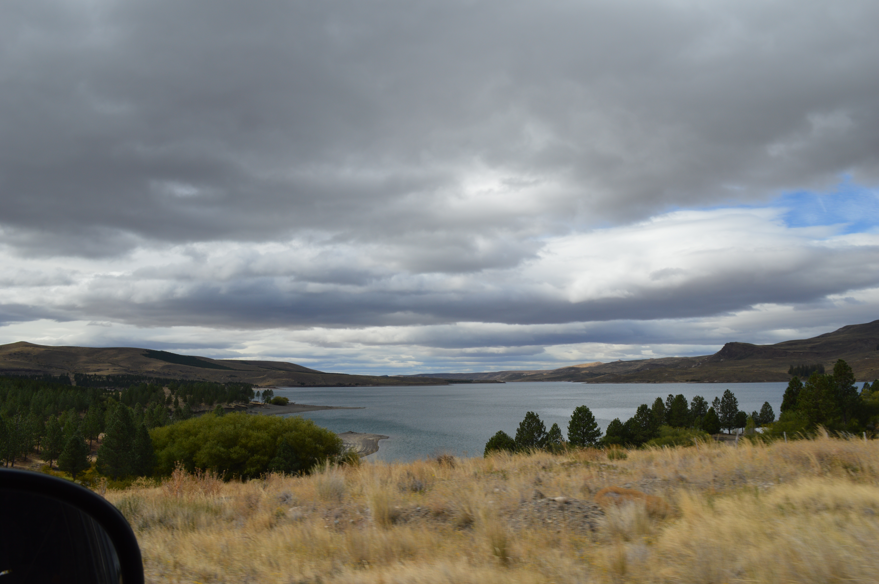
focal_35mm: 27
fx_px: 659
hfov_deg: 67.4
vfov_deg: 47.8
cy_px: 292
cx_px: 440
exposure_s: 1/320
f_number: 9
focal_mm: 18
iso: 100
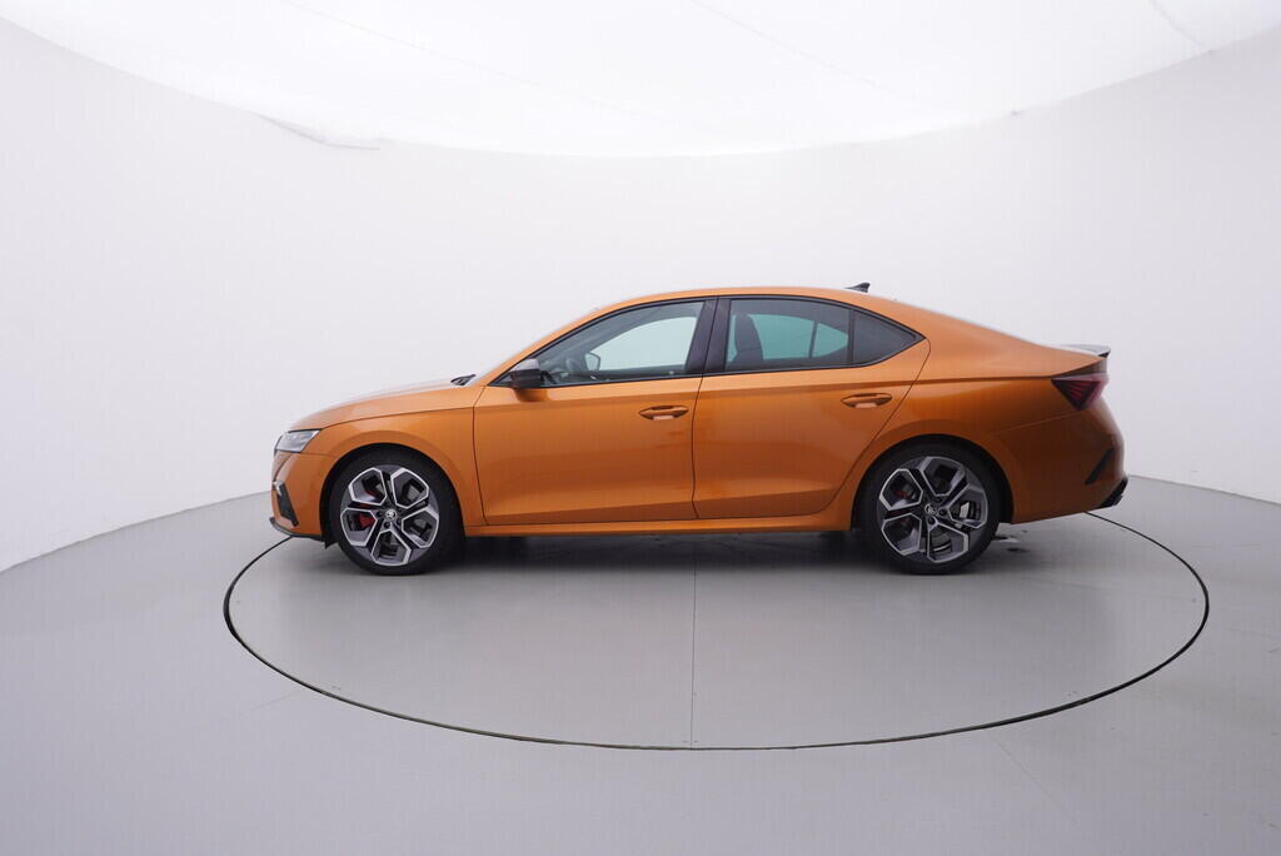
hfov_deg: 77.3
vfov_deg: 56.2
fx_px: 801
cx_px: 640
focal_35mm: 22
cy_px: 428
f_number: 5
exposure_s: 1/80
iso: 200
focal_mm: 15
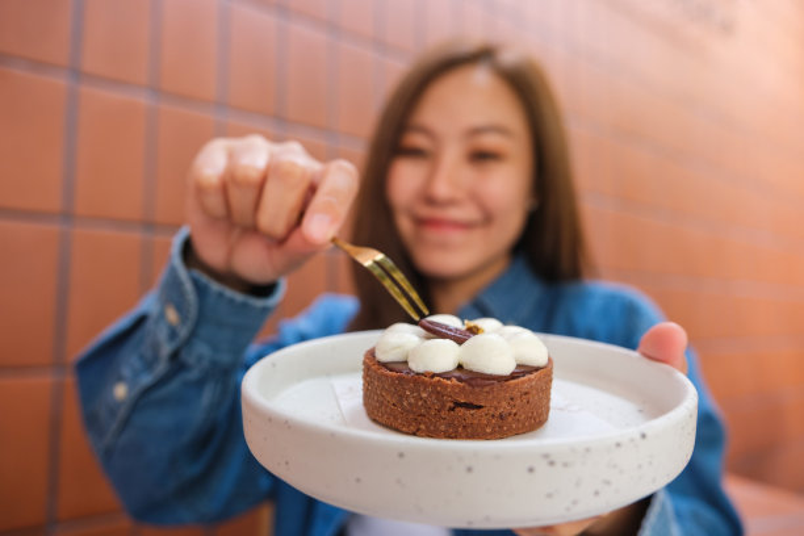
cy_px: 268
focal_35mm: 26
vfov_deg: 49.6
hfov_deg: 69.4
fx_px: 581
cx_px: 402
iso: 160
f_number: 2.8
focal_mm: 17.6
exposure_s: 1/100
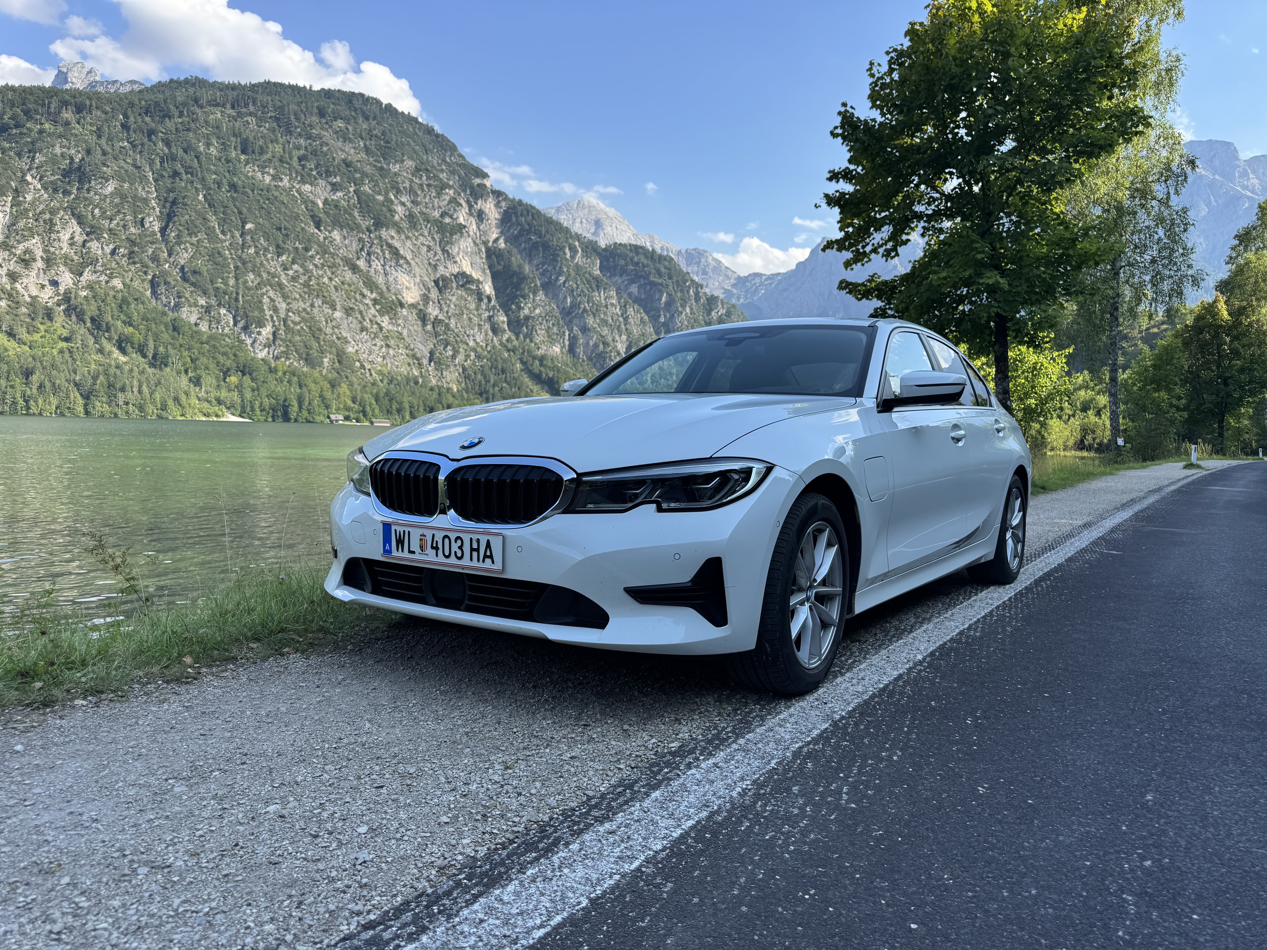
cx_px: 634
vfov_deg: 56.8
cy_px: 475
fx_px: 878
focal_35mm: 24
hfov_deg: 71.6
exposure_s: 1/1560
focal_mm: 6.76
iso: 80
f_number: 1.78
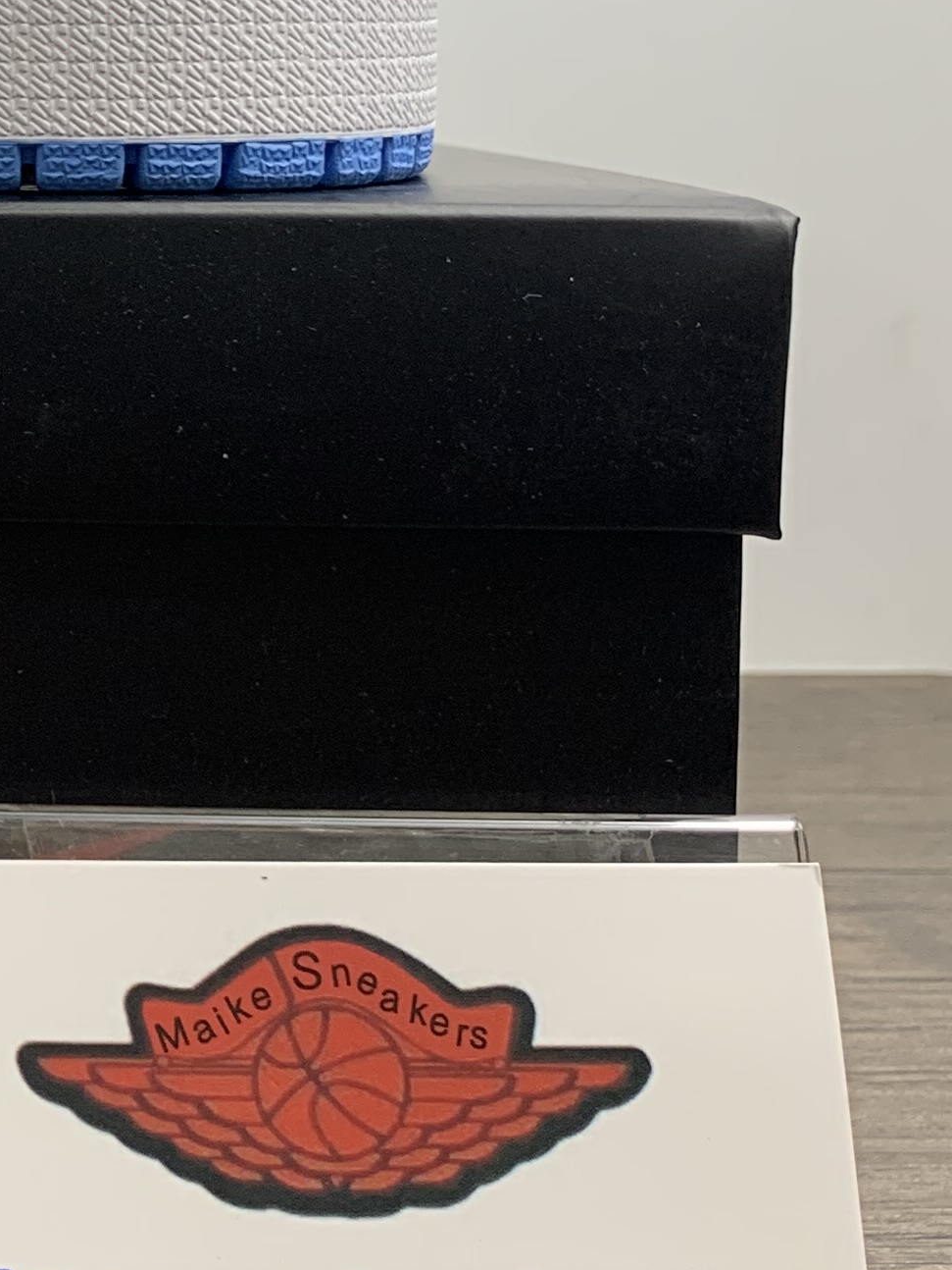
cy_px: 227
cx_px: -374
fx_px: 2969
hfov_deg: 16.9
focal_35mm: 81
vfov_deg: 23.7
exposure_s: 1/121
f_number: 1.8
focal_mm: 4.25
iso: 64
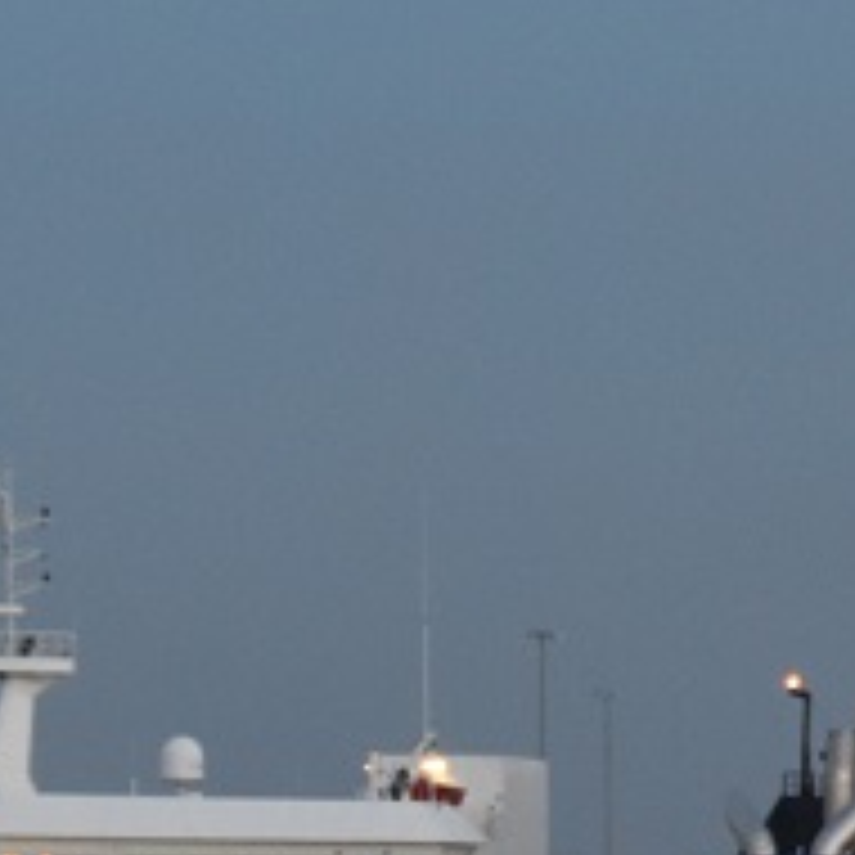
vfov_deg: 3.9
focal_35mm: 445
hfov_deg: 3.9
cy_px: 972
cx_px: 986
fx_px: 12443
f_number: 5.3
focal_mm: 65
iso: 1250
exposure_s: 1/60
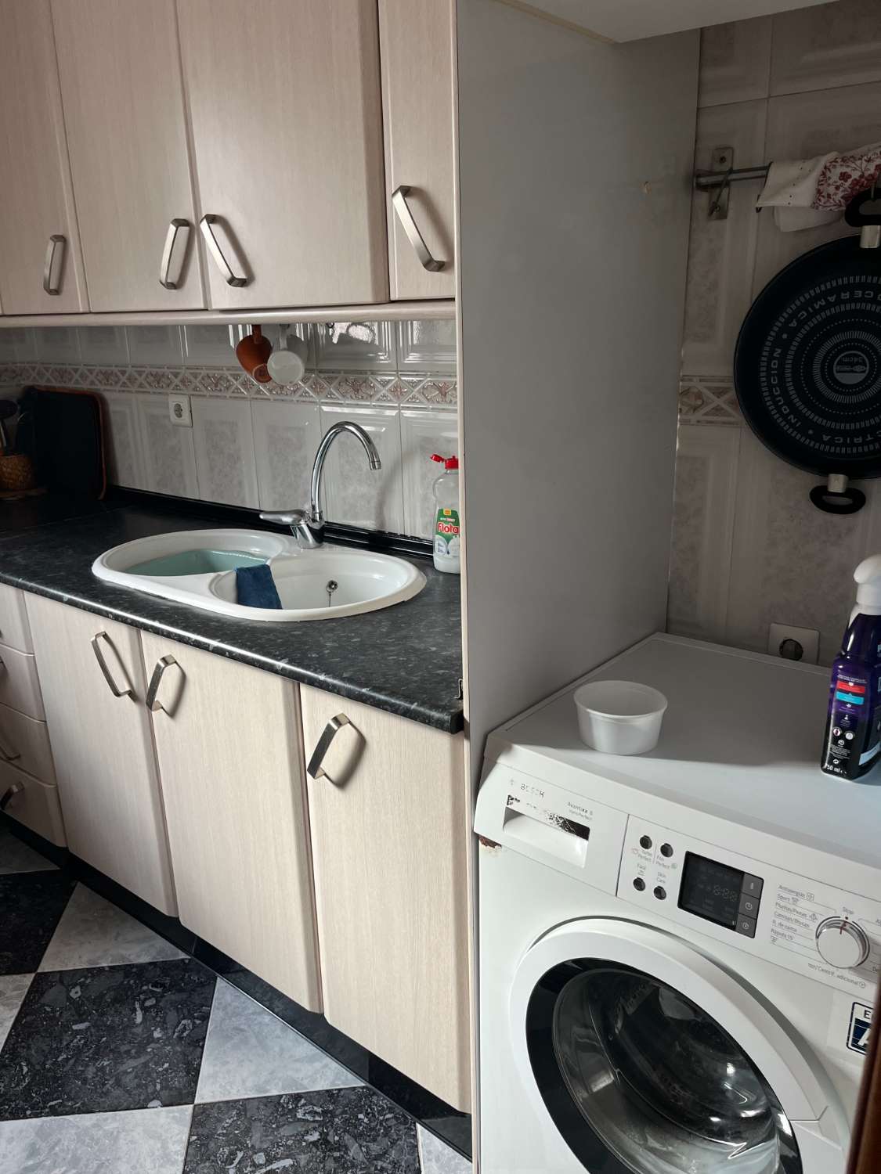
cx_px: 440
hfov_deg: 53.1
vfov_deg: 67.3
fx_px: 882
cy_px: 587
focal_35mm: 26
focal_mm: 5.1
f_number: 1.6
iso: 100
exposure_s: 1/100
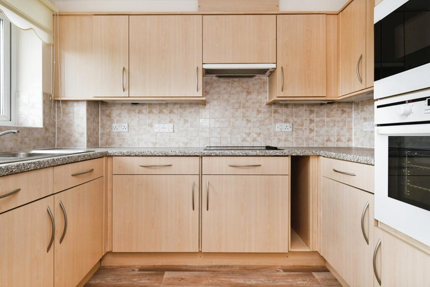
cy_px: 144
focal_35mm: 15
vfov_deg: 77.3
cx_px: 215
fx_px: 179
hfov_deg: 100.4
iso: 800
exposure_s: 1/60
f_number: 8
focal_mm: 15
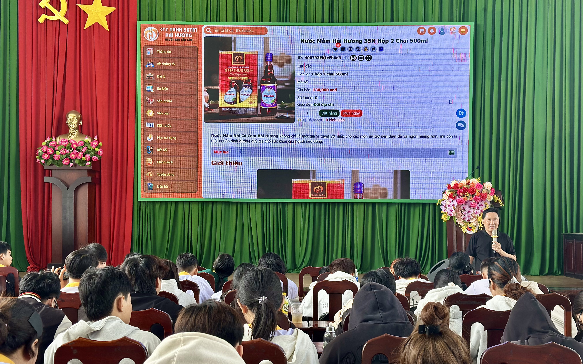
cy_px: 213
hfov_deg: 39.6
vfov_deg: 25.3
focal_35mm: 51
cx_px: 291
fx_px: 810
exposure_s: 1/160
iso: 80
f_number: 1.78
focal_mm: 6.86
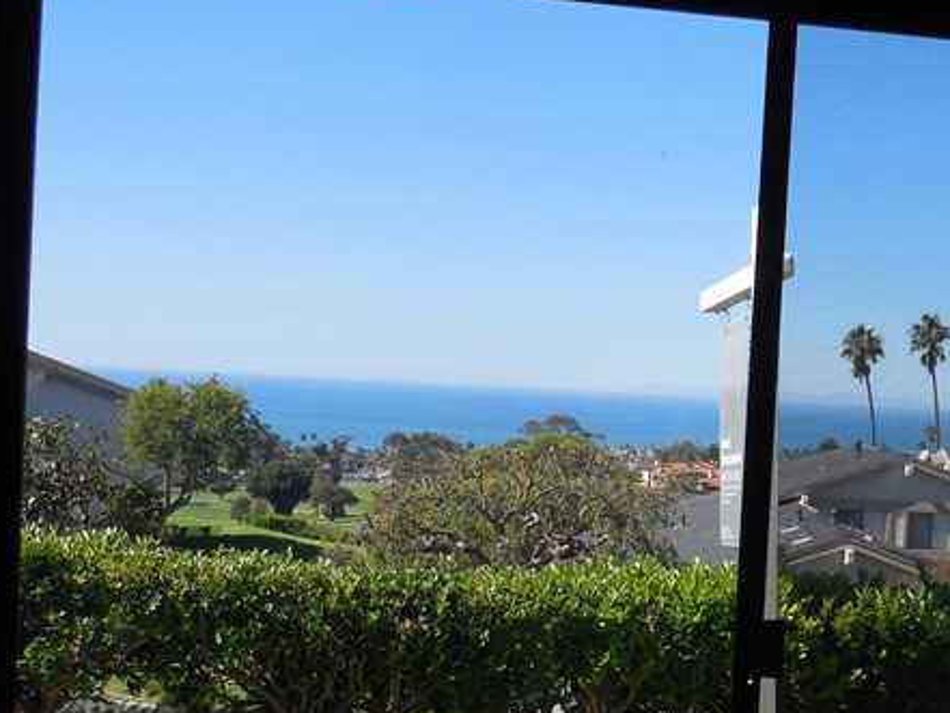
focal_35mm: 58
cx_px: 748
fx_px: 1592
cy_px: 427
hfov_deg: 32.4
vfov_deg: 25.2
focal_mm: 4.5
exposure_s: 1/800
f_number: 3.1
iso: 125
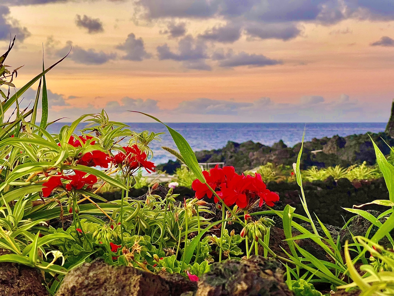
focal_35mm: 64
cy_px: 148
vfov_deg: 22.9
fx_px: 728
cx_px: 197
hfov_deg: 30.3
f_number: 2.2
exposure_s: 1/50
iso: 125
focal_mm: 7.5
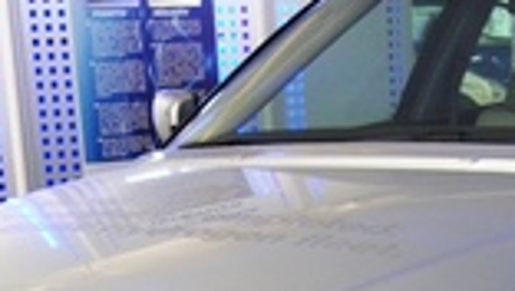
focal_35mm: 113
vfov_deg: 10.2
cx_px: 429
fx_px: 1544
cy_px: 489
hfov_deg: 18.7
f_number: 1.8
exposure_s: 1/30
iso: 400
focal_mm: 10.4
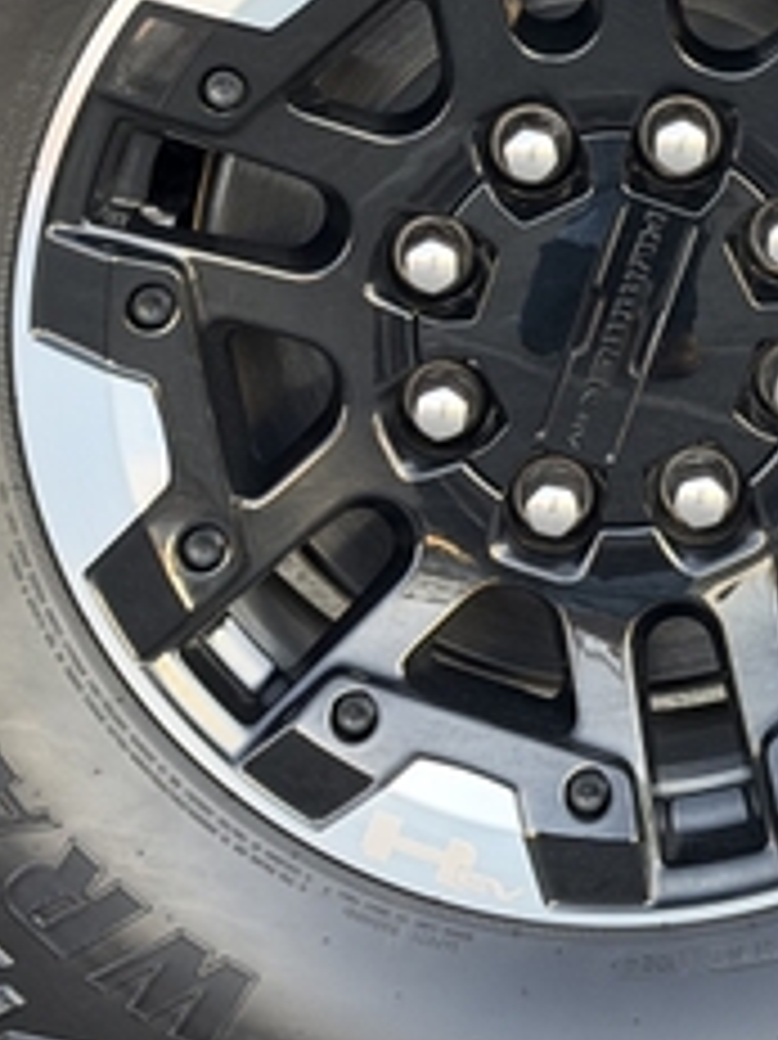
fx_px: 3989
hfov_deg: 11.1
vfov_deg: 14.8
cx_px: 652
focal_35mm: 133
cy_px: 302
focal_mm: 6.76
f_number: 1.78
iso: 500
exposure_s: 1/40
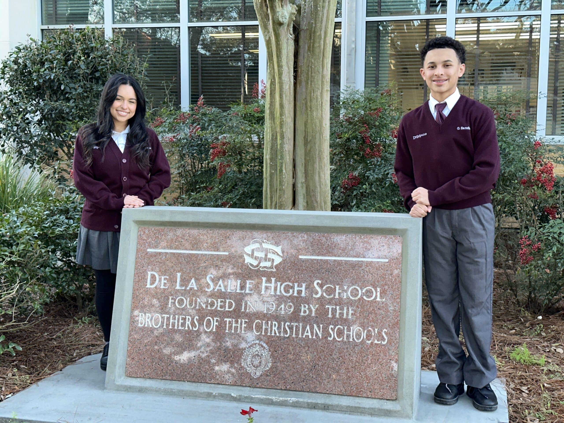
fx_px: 782
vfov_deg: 30.3
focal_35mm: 48
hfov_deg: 39.7
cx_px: 282
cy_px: 212
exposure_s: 1/120
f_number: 1.78
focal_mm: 6.86
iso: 64
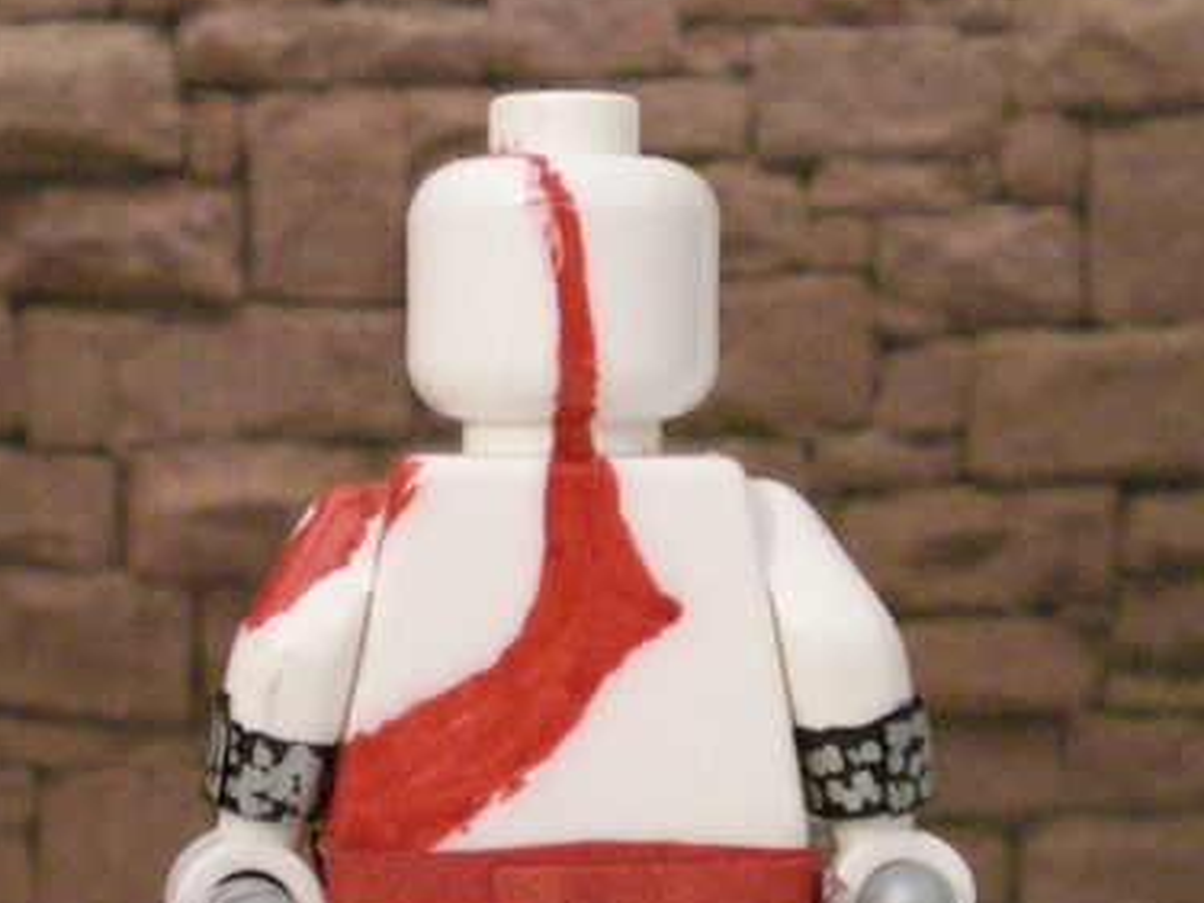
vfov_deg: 18.1
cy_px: 604
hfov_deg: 24.1
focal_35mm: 81
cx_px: 437
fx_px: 2816
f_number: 3.1
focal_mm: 6.3
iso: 766
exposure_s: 1/8
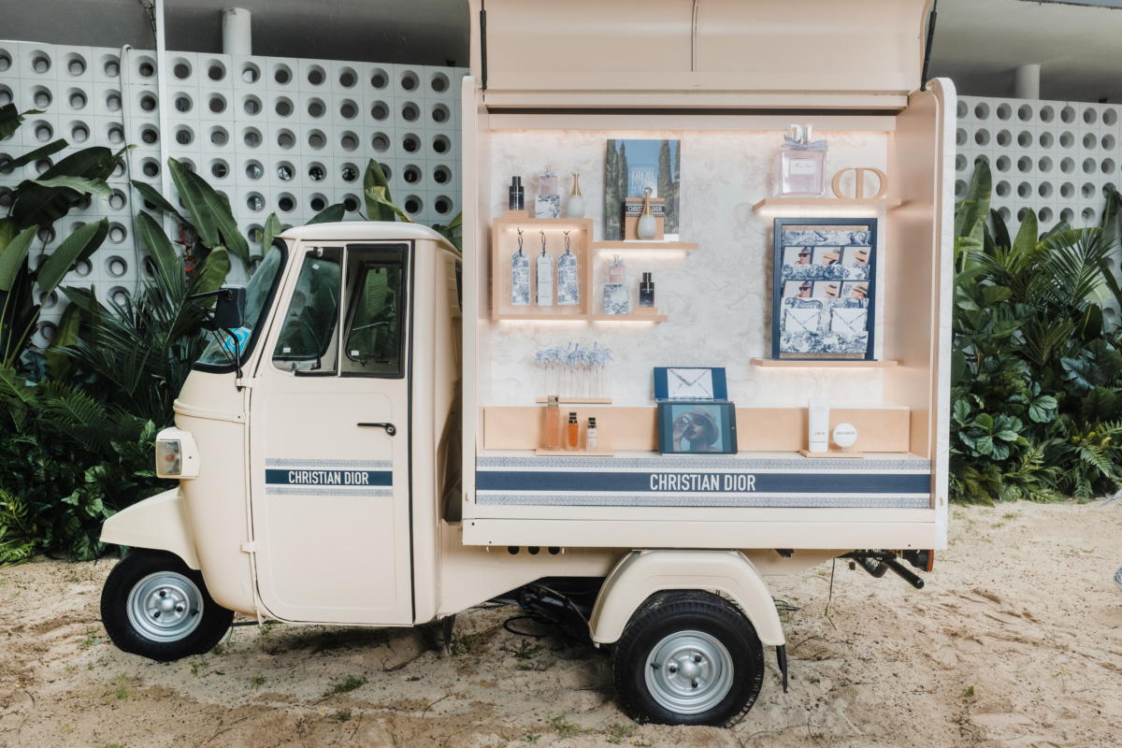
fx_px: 904
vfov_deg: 45.0
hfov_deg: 63.7
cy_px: 374
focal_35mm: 29
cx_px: 561
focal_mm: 29
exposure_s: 1/125
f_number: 13
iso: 400
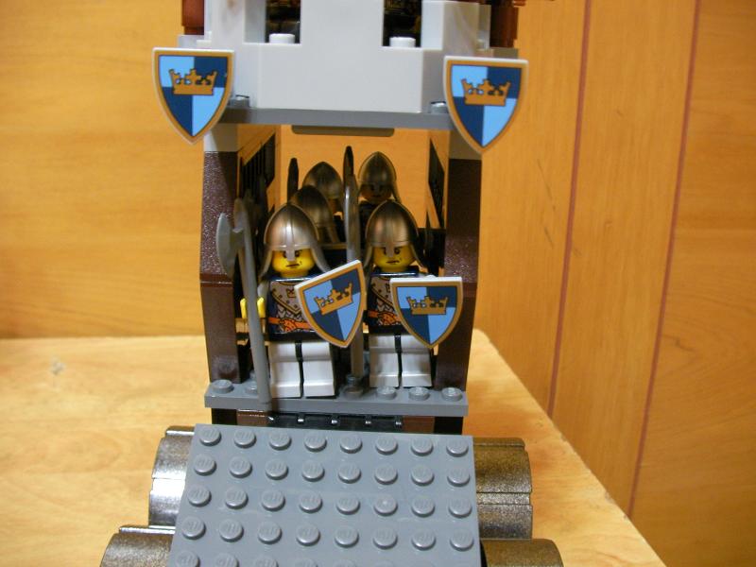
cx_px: 378
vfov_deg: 37.7
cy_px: 284
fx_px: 830
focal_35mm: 38
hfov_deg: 49.0
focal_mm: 6.3
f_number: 3.5
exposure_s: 1/2.6
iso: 200
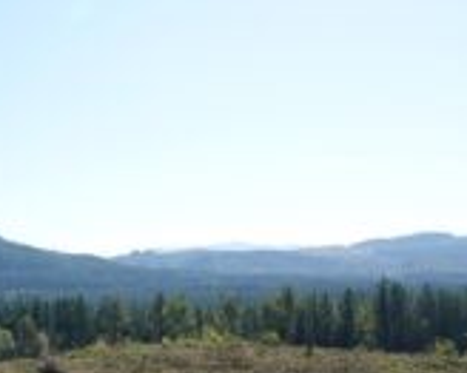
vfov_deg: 27.2
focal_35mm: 55
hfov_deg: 29.5
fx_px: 760
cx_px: -88
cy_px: 280
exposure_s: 1/500
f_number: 4
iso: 100
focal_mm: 8.8
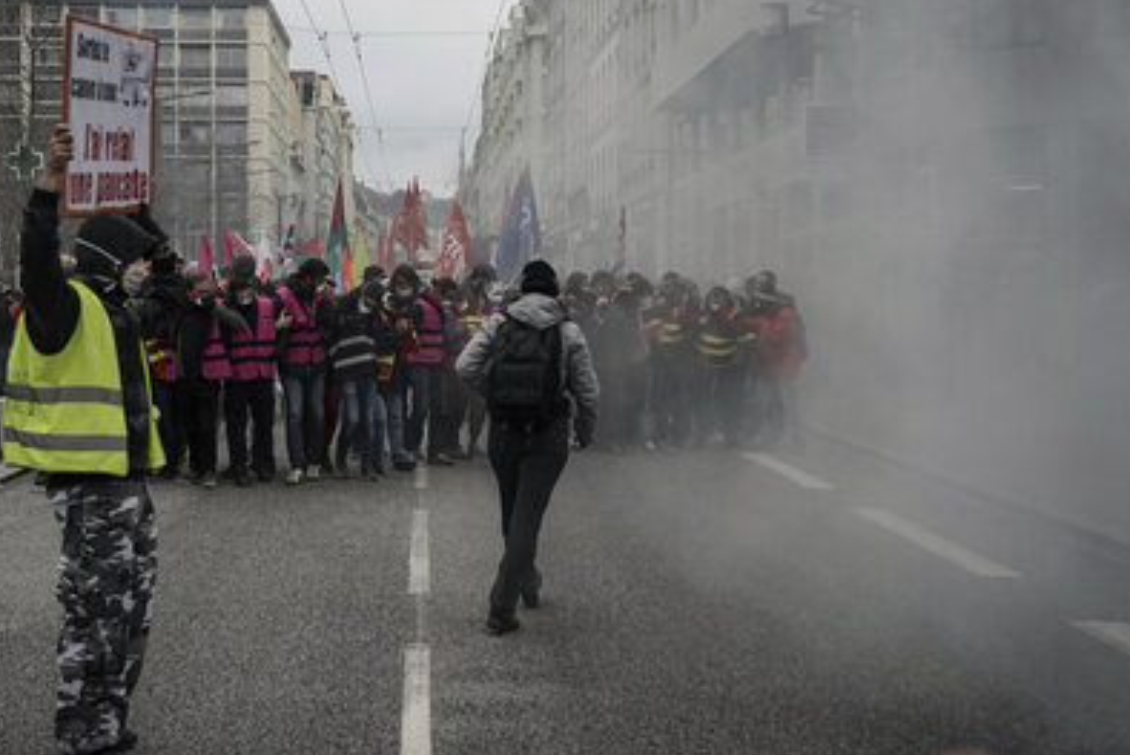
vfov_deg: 26.0
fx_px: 1633
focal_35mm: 52
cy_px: 323
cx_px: 416
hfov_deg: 37.9
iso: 2000
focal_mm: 32
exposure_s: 1/5000
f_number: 4
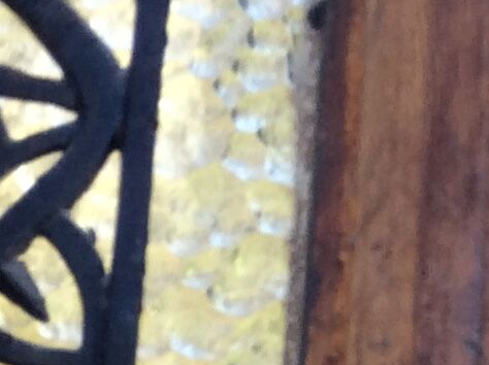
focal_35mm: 175
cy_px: 551
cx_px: -759
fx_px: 2468
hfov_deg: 9.7
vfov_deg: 8.3
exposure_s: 1/116
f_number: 2.4
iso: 32
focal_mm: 3.3
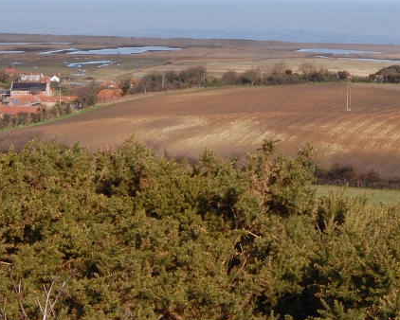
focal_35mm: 97
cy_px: 77
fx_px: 1149
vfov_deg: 15.8
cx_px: 294
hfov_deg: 19.6
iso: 800
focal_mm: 34
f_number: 29
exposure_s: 1/125
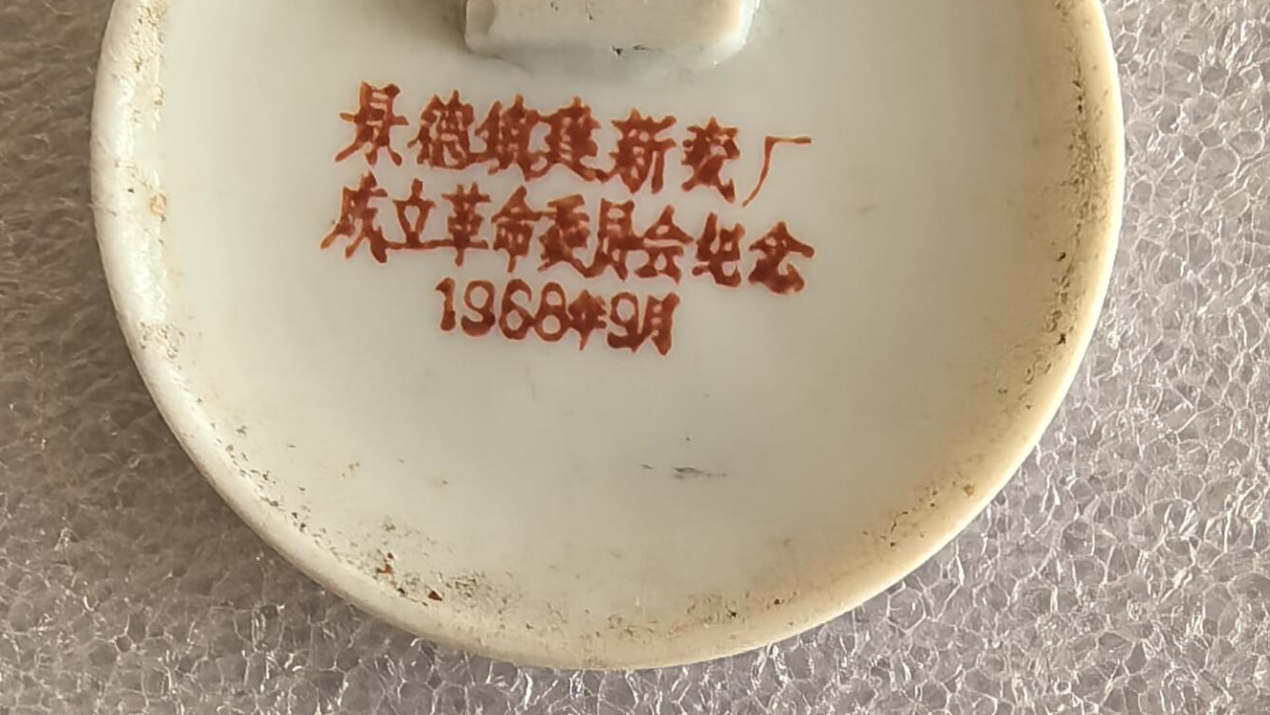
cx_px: 628
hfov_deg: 32.3
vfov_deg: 18.4
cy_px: 165
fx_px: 2189
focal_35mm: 65
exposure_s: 1/50
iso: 125
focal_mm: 1.95
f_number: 2.2
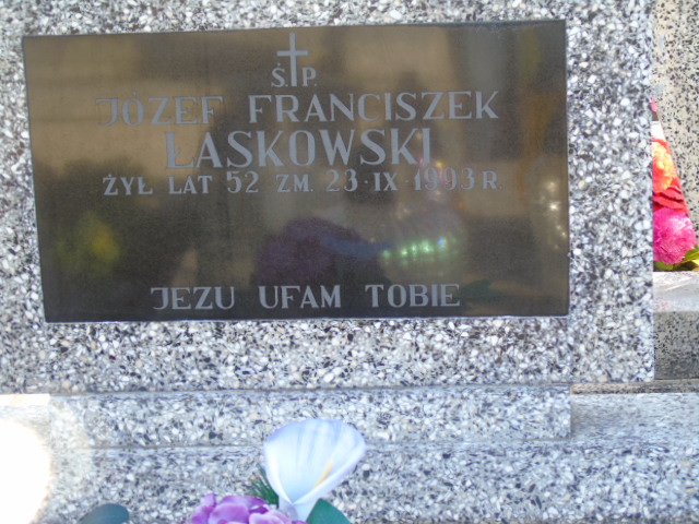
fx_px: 2181
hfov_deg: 18.2
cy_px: 262
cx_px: 350
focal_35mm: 108
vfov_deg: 13.7
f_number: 4.4
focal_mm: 19
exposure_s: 1/40
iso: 80
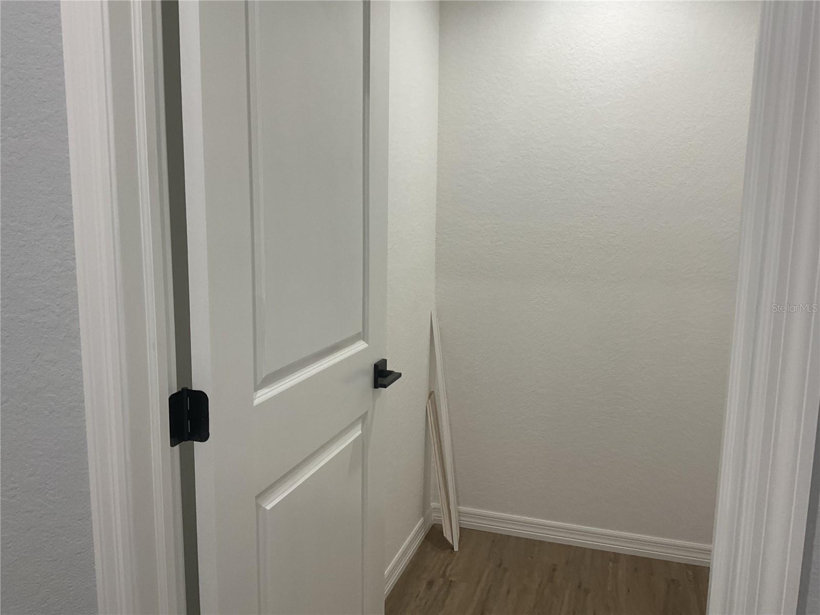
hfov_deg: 61.7
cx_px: 410
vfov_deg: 48.2
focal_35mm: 29
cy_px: 308
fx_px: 687
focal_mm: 3
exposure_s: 1/120
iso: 50
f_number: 1.8
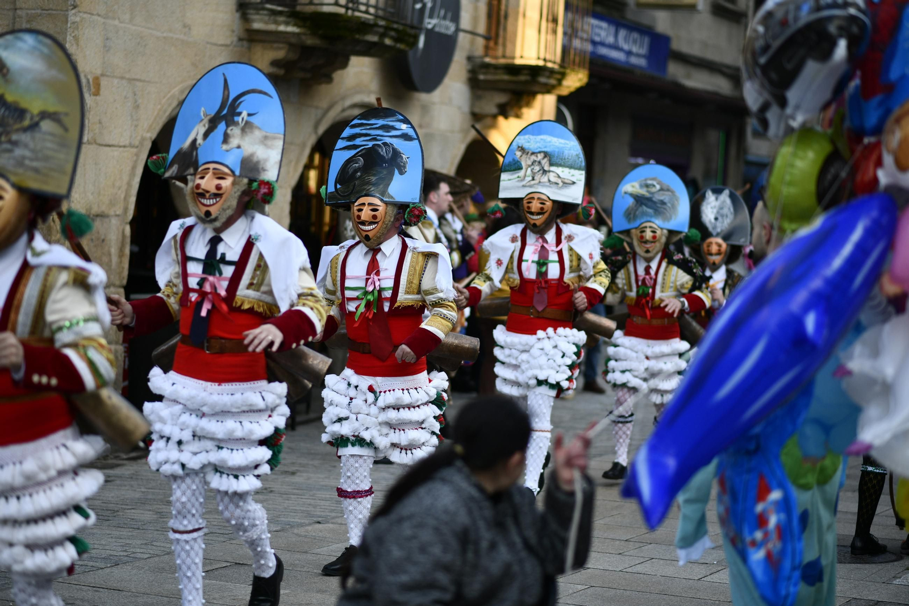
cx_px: 454
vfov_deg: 16.1
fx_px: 2146
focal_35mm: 85
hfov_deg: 23.9
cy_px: 303
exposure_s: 1/800
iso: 320
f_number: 2.2
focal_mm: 85
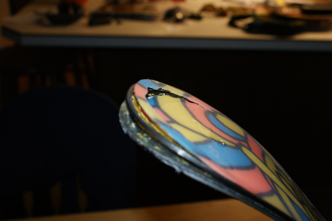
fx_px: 415
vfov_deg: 29.8
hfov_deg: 43.6
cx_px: 166
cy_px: 110
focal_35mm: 45
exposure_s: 1/80
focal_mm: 30
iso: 400
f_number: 5.6
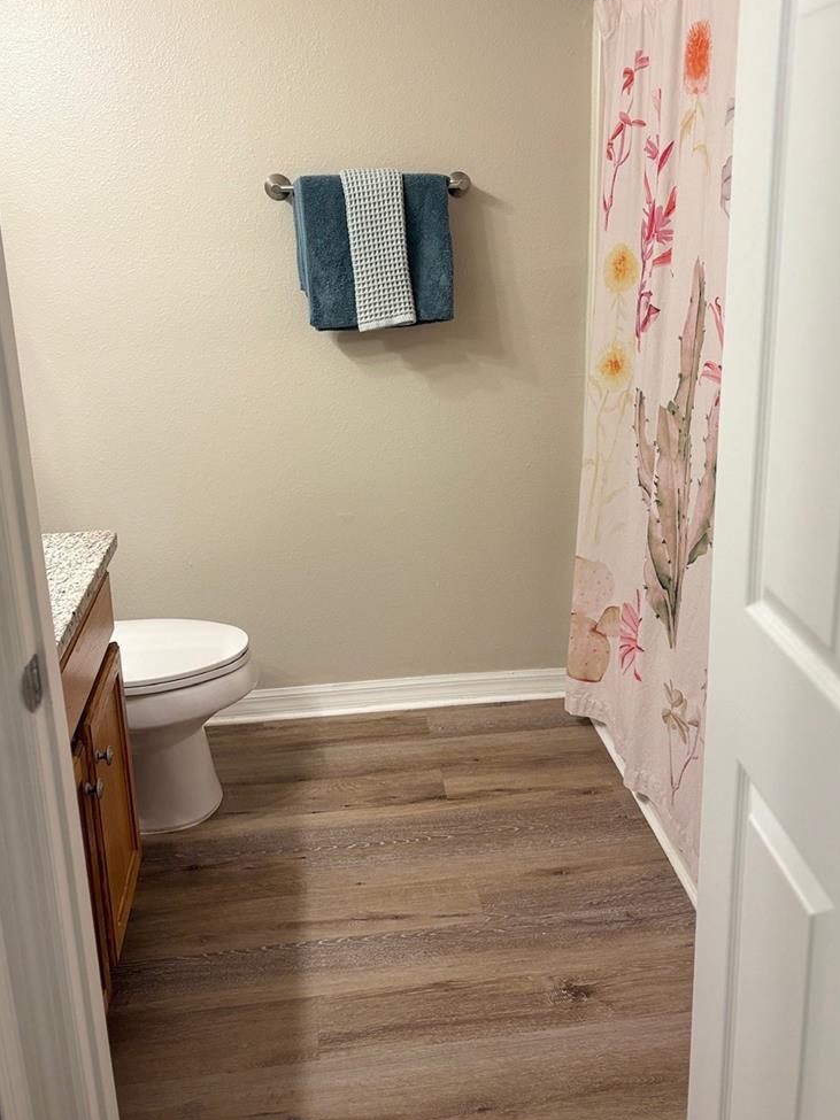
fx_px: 1036
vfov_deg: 56.6
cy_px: 479
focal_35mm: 32
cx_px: 461
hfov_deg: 44.1
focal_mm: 5.96
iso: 80
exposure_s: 1/60
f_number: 1.6
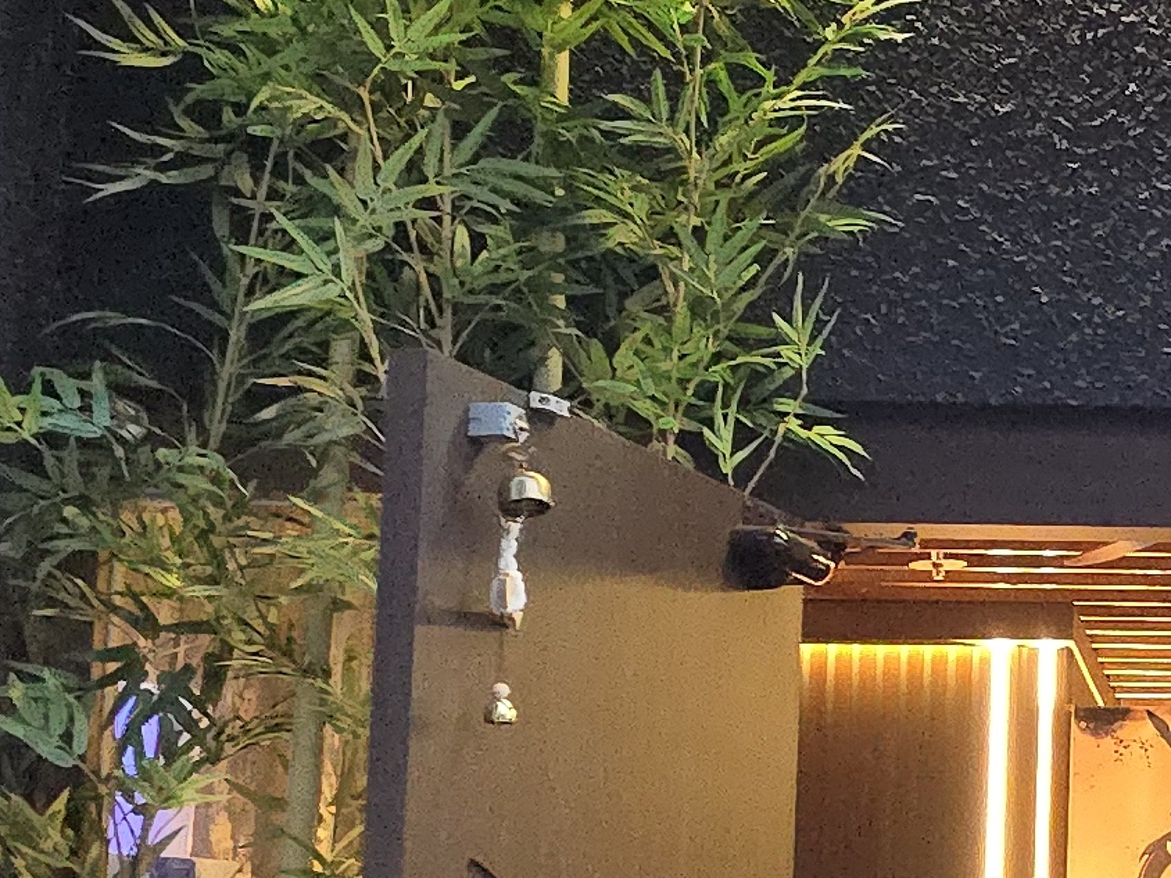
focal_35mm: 109
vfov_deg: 13.5
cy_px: 681
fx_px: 3687
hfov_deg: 15.7
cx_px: 2055
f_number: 1.7
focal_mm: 6.3
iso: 800
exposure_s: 1/120
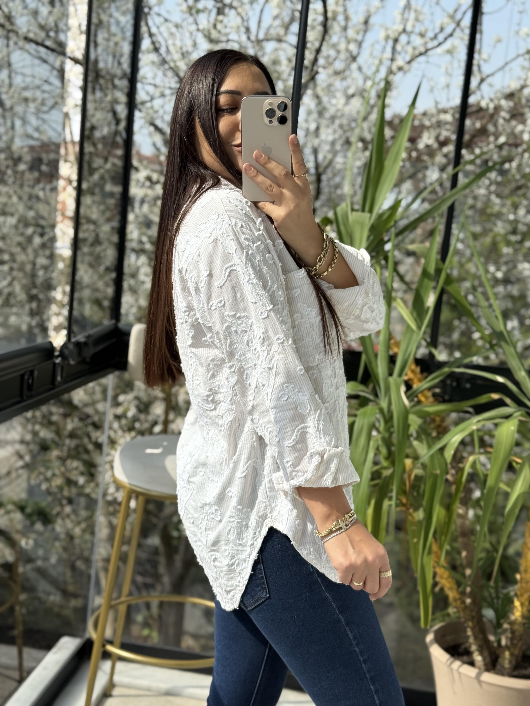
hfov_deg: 30.3
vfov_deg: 39.7
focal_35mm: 48
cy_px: 353
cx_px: 265
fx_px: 980
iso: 80
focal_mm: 6.76
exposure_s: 1/1307
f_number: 1.78
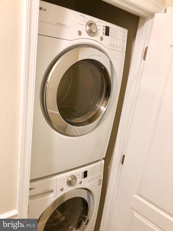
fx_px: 187
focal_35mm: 28
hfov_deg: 49.7
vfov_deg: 63.4
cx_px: 86
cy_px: 116
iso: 64
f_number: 1.8
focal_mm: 4
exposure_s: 1/15
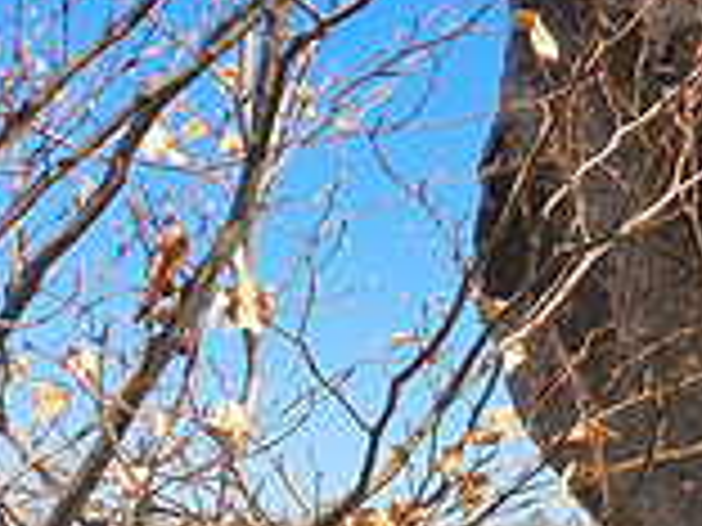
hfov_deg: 13.6
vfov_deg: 13.2
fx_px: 2271
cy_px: 315
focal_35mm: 112
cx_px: 1598
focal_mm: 5.4
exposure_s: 1/712
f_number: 1.8
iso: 50
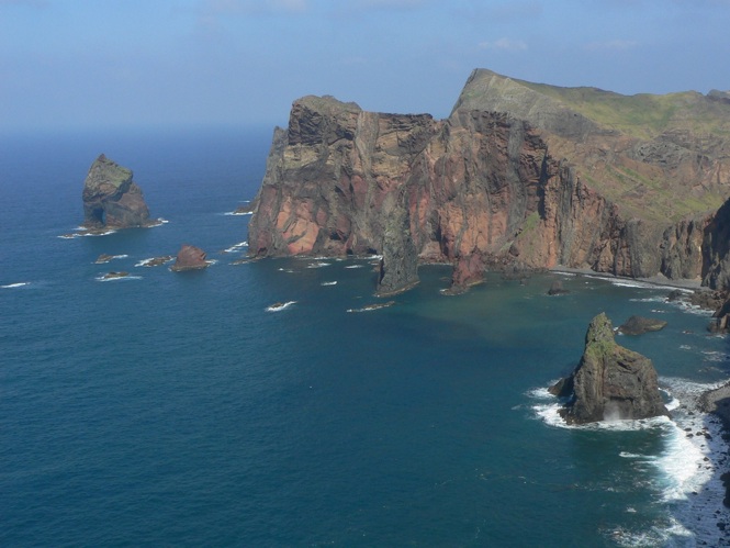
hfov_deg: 38.9
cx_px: 365
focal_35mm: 49
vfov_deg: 29.7
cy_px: 274
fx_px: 1034
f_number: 4.6
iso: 80
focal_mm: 6.5
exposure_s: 1/640
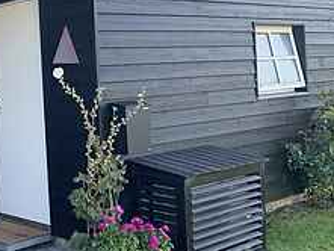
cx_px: 39
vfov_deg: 30.8
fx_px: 454
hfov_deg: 38.0
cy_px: 100
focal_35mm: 47
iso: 25
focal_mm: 4.25
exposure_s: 1/291
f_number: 1.8
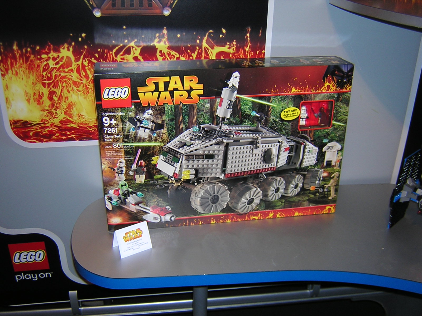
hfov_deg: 51.4
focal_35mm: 36
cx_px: 211
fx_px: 439
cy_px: 158
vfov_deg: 39.7
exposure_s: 1/60.1
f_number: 2.6
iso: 100
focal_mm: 4.7
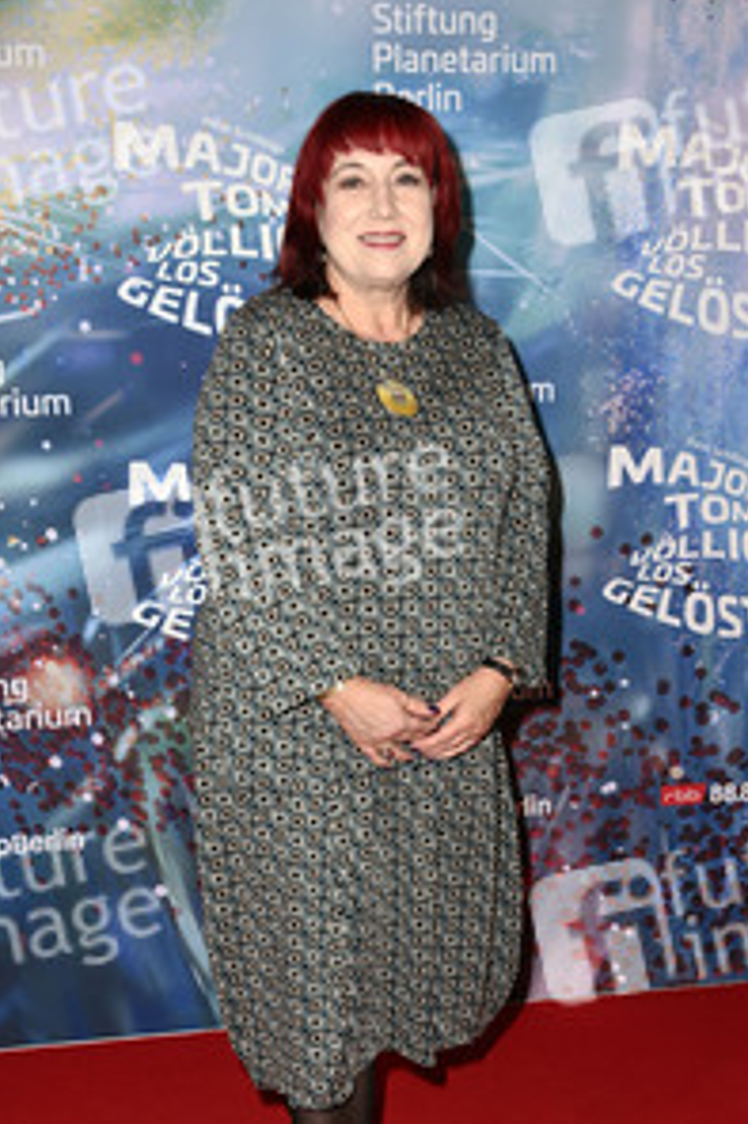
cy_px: 725
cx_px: 380
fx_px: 1685
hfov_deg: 25.0
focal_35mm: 54
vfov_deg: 36.6
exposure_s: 1/160
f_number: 5.6
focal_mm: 40
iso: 500
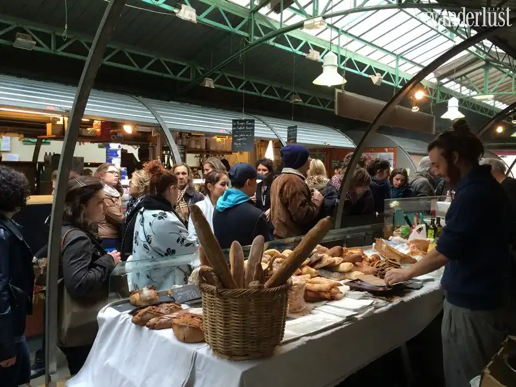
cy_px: 194
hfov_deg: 61.7
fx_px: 432
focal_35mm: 29
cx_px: 258
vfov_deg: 48.2
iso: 32
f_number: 2.2
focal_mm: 4.15
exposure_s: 1/30
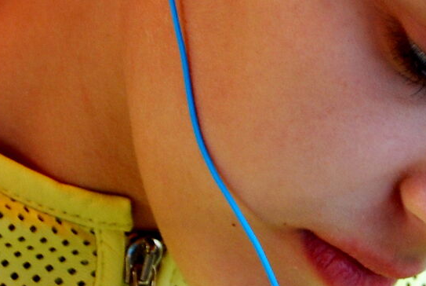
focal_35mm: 318
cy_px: -180
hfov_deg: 6.5
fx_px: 3769
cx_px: 305
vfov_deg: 4.3
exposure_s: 1/20
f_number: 5.6
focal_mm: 48
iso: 400
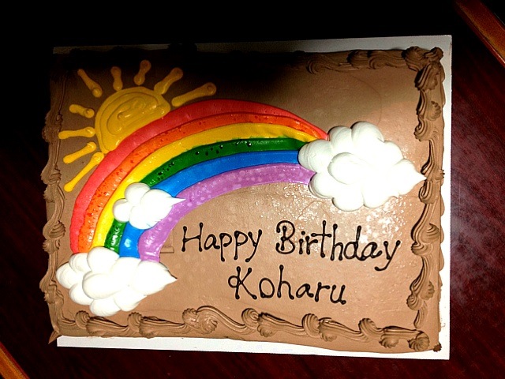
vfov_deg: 40.7
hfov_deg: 52.6
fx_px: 511
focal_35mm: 35
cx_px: 252
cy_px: 190
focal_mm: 4.28
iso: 100
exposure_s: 1/20
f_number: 2.4
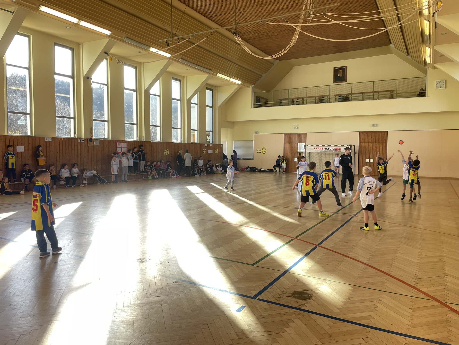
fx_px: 345
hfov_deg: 67.3
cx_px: 230
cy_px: 172
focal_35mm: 26
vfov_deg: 53.1
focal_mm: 4.2
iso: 40
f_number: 1.6
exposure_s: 1/121
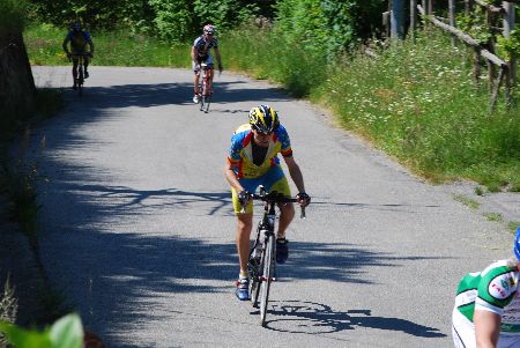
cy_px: 174
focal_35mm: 174
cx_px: 260
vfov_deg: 7.9
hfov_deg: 11.8
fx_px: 2516
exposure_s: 1/125
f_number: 10
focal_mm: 116
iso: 100
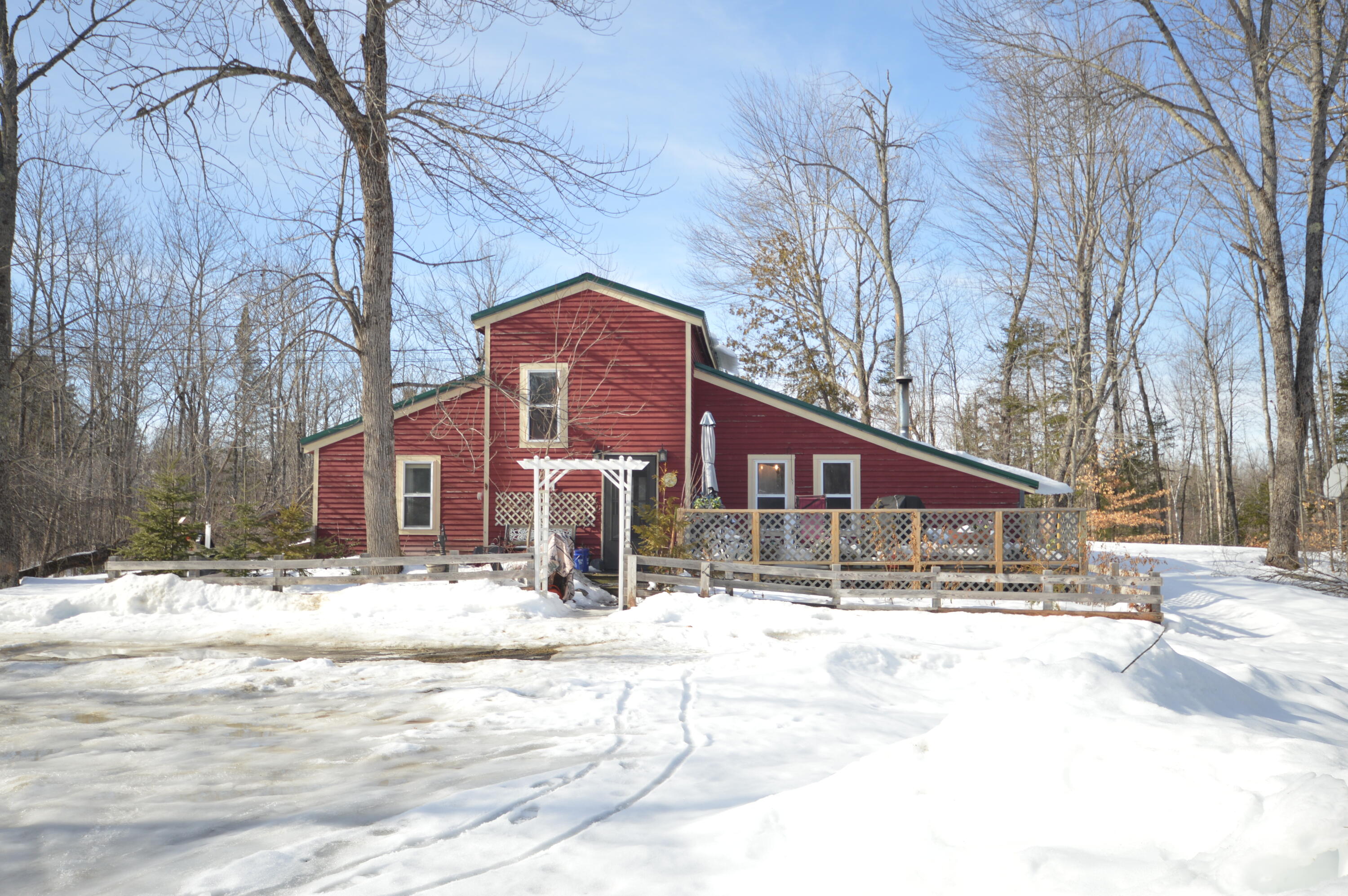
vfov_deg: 43.5
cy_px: 448
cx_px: 674
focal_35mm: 30
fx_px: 1122
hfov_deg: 62.0
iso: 100
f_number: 6.3
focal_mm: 20
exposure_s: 1/160
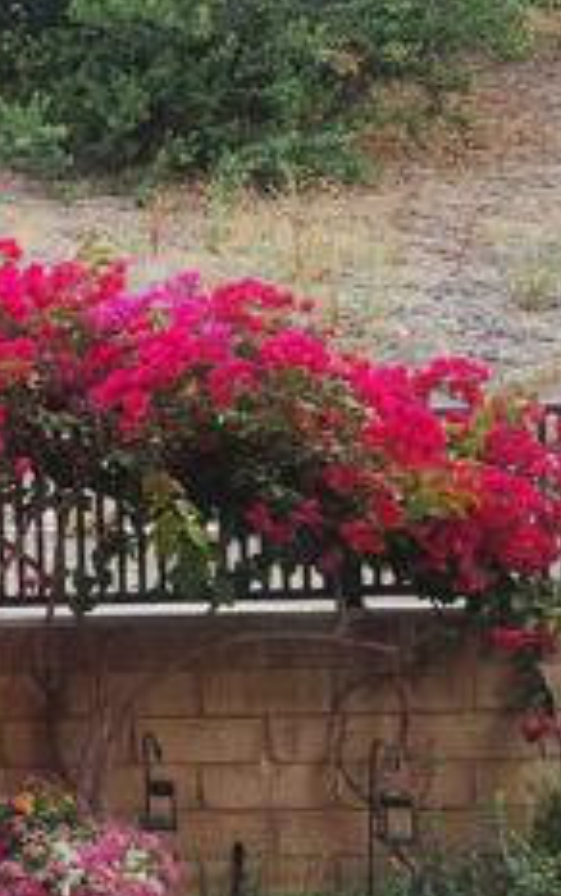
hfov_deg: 16.1
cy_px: 492
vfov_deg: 30.6
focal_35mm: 67
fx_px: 1636
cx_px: -476
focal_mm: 5.4
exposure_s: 1/180
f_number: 1.8
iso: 40
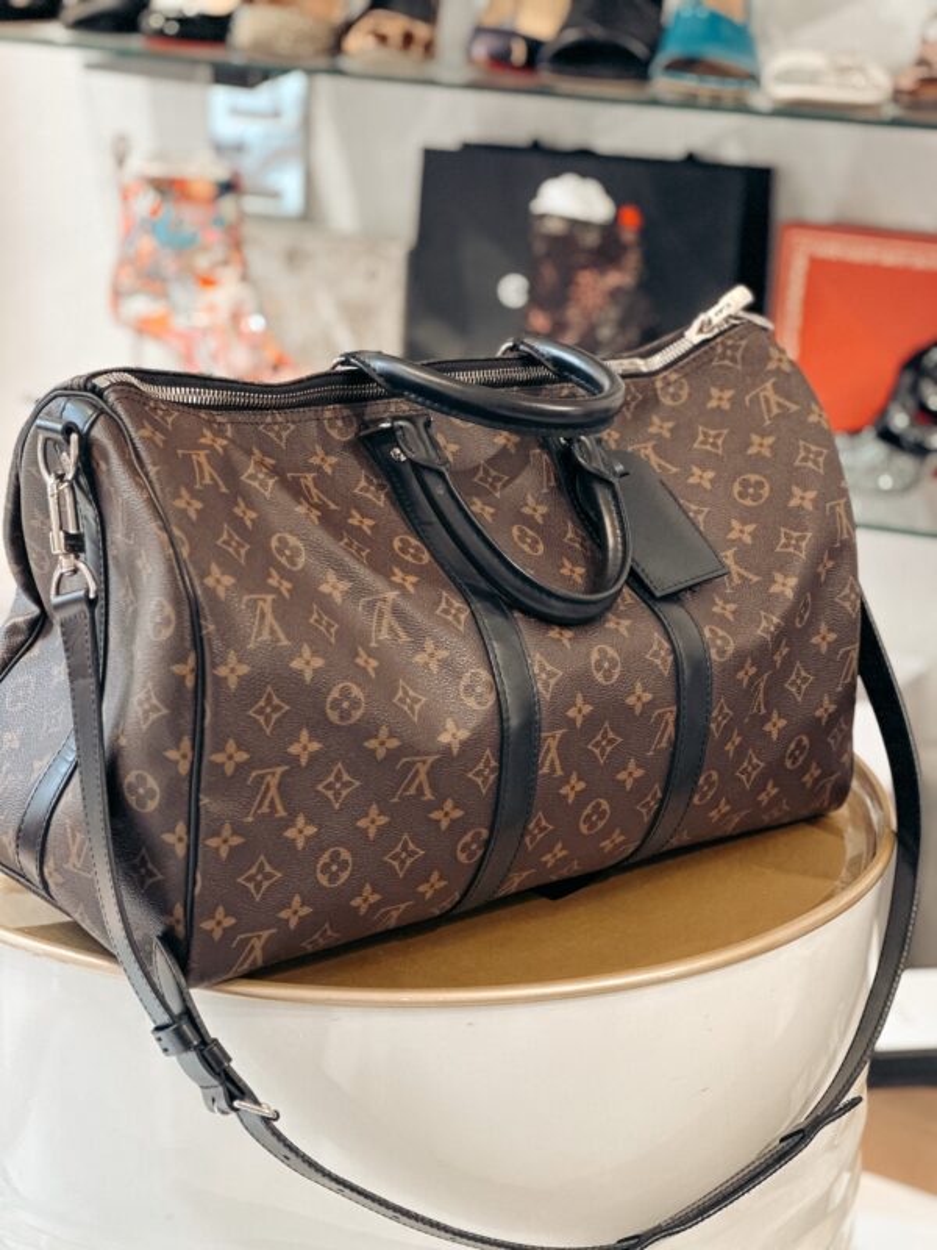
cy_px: 625
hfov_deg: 19.1
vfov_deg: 25.3
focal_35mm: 77
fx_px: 2779
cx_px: 468
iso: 400
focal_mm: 9
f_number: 2.8
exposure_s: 1/40
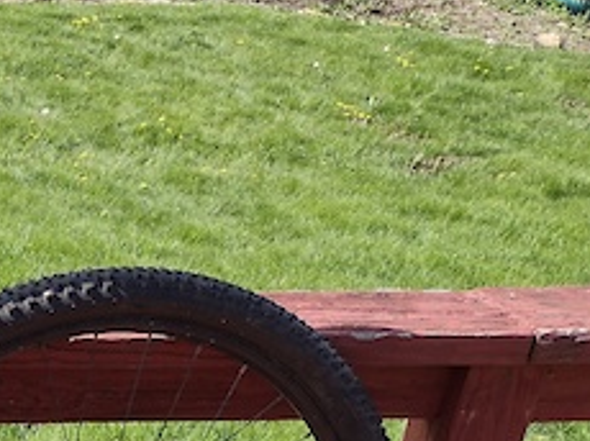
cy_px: 533
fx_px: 1600
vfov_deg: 15.1
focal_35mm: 94
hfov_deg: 17.7
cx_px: -398
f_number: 1.7
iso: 100
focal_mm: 4.71
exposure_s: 1/1058
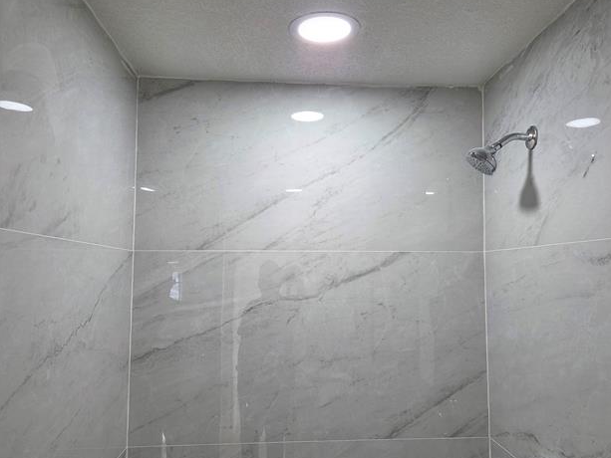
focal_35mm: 30
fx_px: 530
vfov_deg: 46.8
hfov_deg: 59.9
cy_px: 238
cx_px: 318
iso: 100
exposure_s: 1/120
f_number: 1.8
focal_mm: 5.4
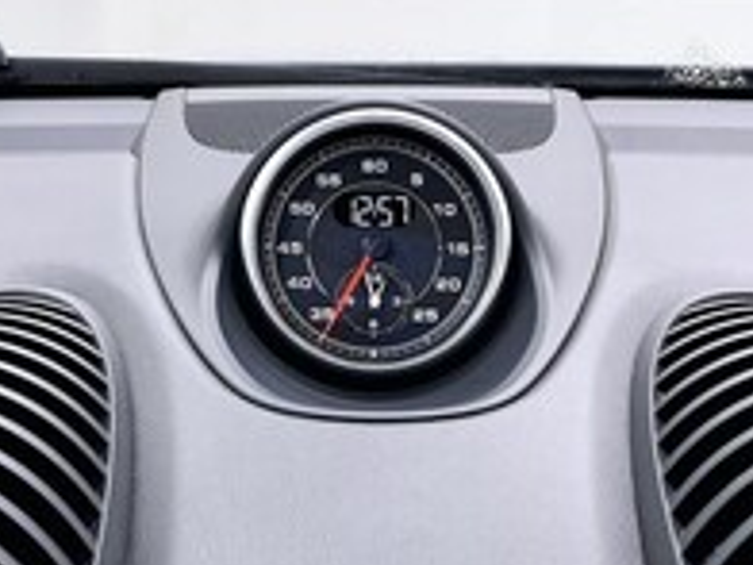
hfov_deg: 31.2
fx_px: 1349
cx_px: 350
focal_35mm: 62
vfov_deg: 23.6
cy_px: 309
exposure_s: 1/124
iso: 25
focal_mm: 3
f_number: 1.8
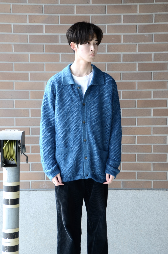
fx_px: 654
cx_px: 84
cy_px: 127
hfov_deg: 14.6
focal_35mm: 93
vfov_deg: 21.9
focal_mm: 62
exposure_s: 1/100
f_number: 5
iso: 250
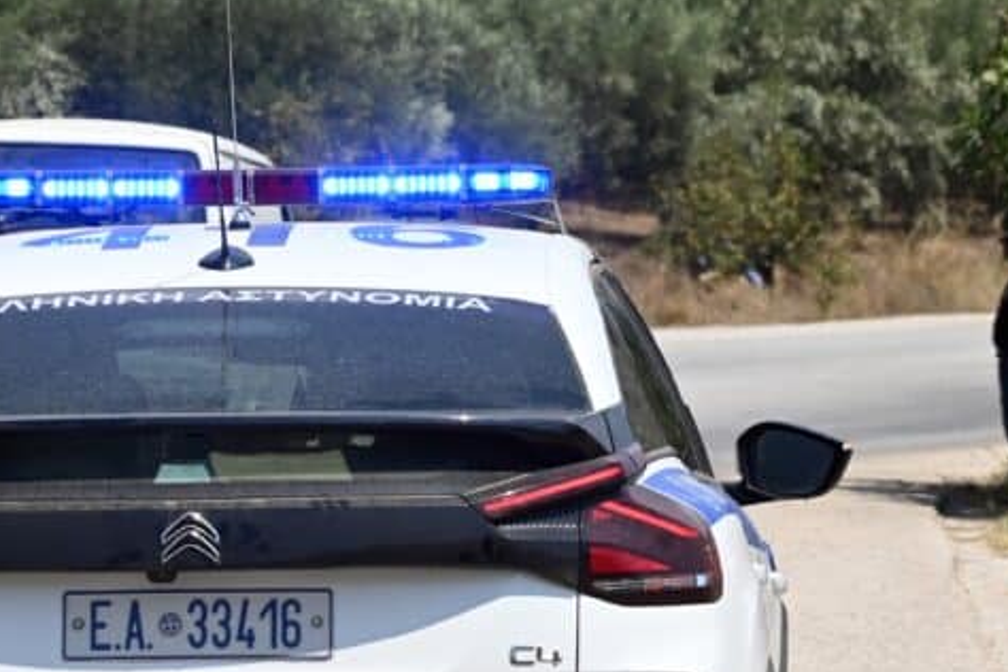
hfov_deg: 6.5
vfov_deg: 4.3
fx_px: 8847
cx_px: 289
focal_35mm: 316
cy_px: 357
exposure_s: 1/2000
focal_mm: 130
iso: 1000
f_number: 11
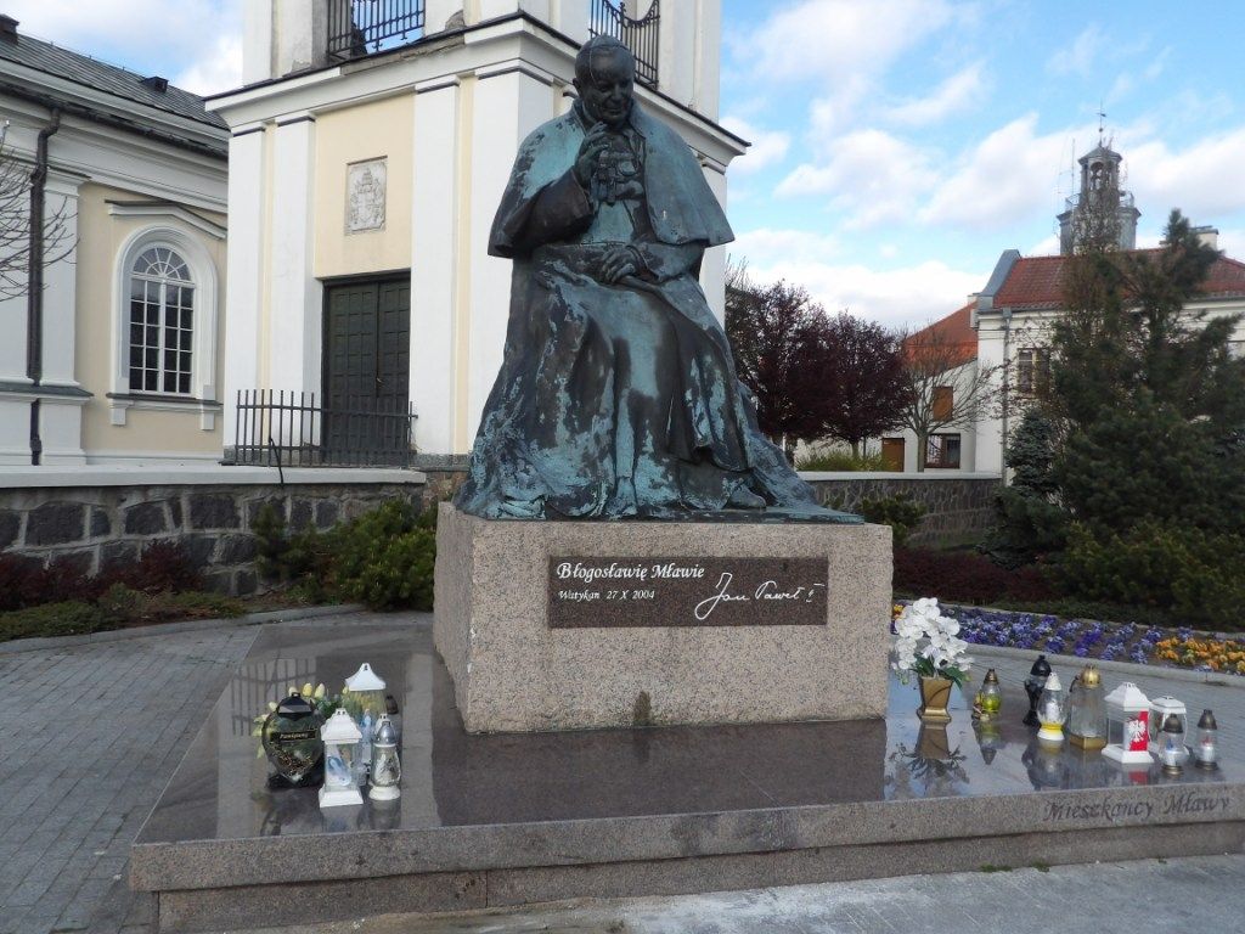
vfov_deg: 49.7
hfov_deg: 63.4
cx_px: 622
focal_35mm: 28
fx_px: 1007
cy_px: 467
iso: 100
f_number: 3.4
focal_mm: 5
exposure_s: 1/619
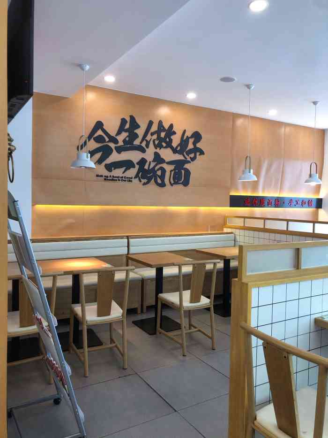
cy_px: 219
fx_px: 354
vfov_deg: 63.4
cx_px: 164
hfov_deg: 49.8
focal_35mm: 28
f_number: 1.8
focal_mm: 4
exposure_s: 1/33
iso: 25
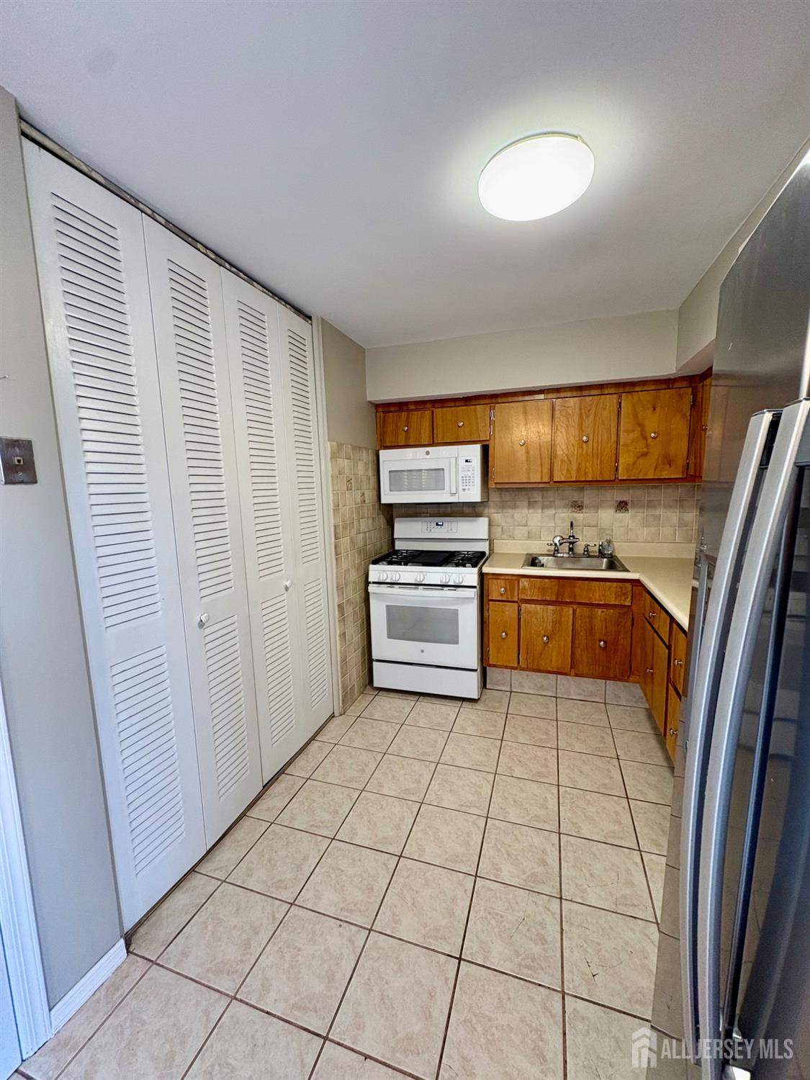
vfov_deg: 102.1
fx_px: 437
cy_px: 540
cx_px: 405
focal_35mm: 14
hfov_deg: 85.7
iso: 160
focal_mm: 2.22
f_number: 2.2
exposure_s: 1/60
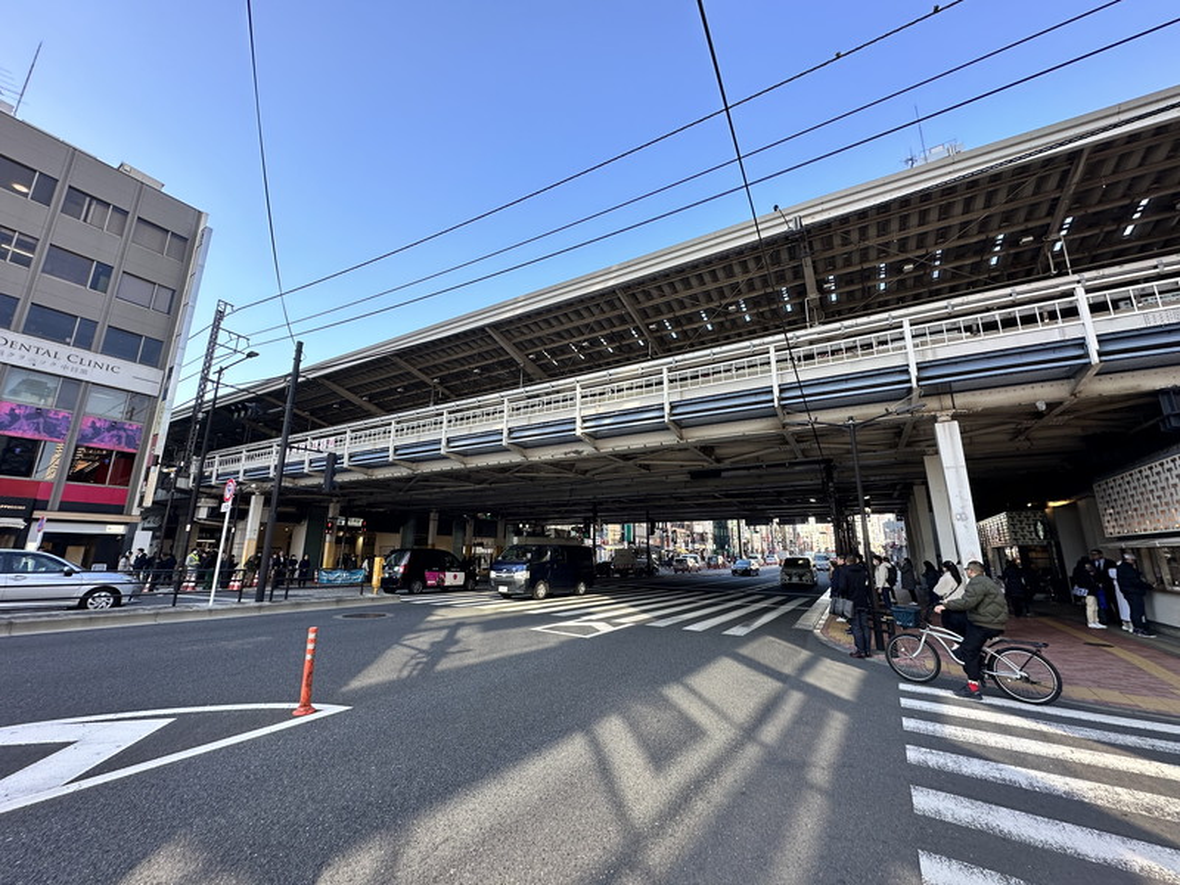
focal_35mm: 14
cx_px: 590
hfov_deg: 102.1
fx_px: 477
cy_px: 442
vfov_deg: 85.7
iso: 40
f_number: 2.2
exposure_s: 1/215
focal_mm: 2.22
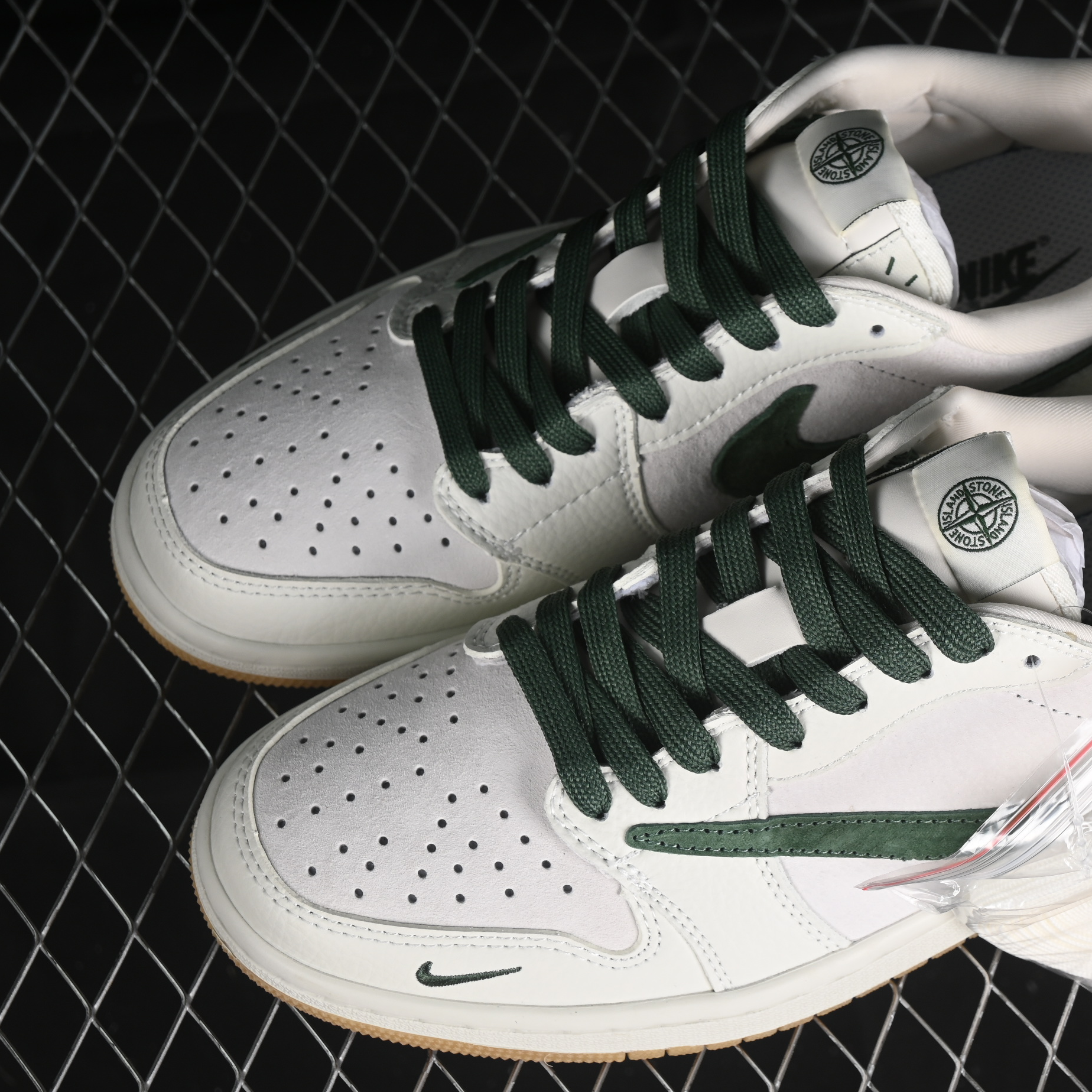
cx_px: 775
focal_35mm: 96
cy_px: 548
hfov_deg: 18.0
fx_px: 3426
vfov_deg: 18.1
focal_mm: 50
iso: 160
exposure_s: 1/80
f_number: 7.1
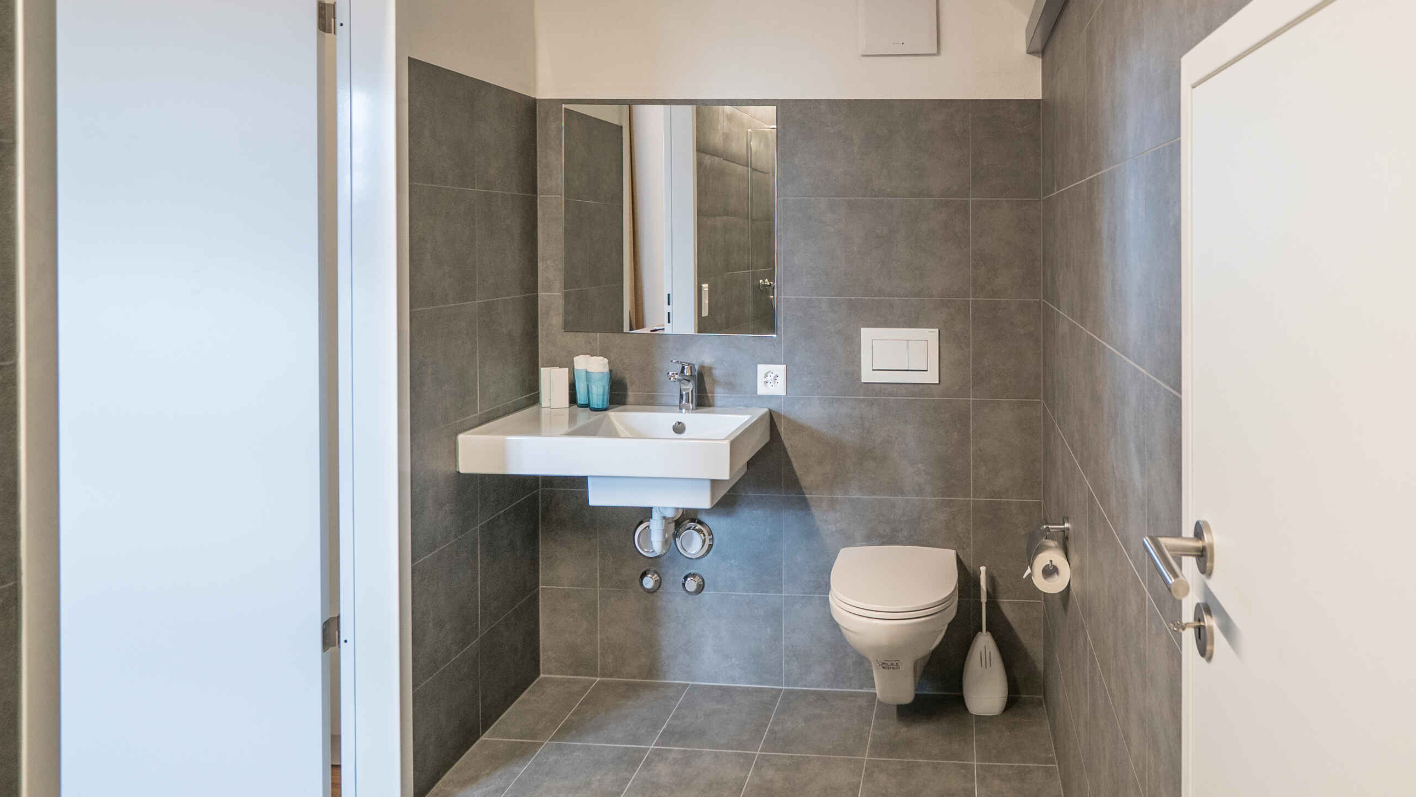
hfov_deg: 92.7
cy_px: 490
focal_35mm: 18
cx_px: 711
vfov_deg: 60.3
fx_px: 676
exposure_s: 1/20
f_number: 2.8
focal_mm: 8
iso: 320
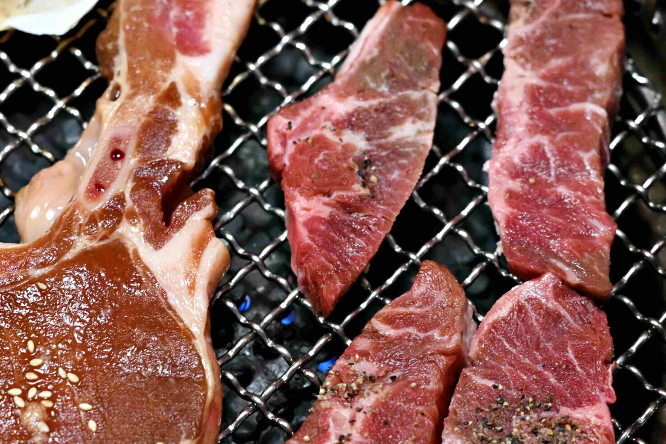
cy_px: 224
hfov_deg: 15.7
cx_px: 224
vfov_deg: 10.6
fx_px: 2405
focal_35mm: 130
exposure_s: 1/160
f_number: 3.2
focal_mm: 50
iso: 2200
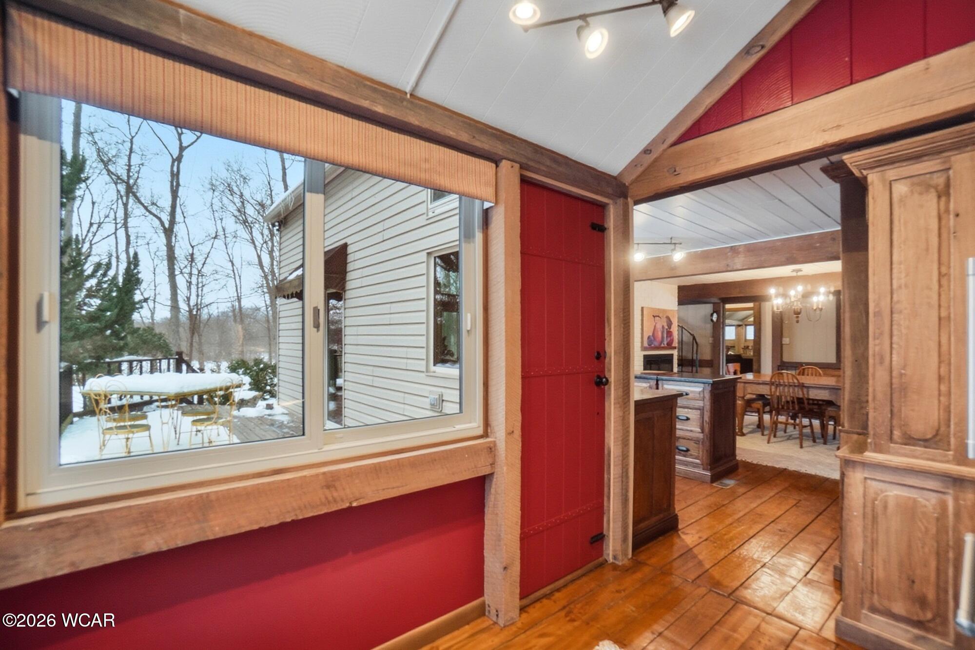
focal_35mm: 15
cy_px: 325
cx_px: 488
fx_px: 406
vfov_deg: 77.3
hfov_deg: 100.4
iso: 125
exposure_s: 1/125
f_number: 5.6
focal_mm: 10
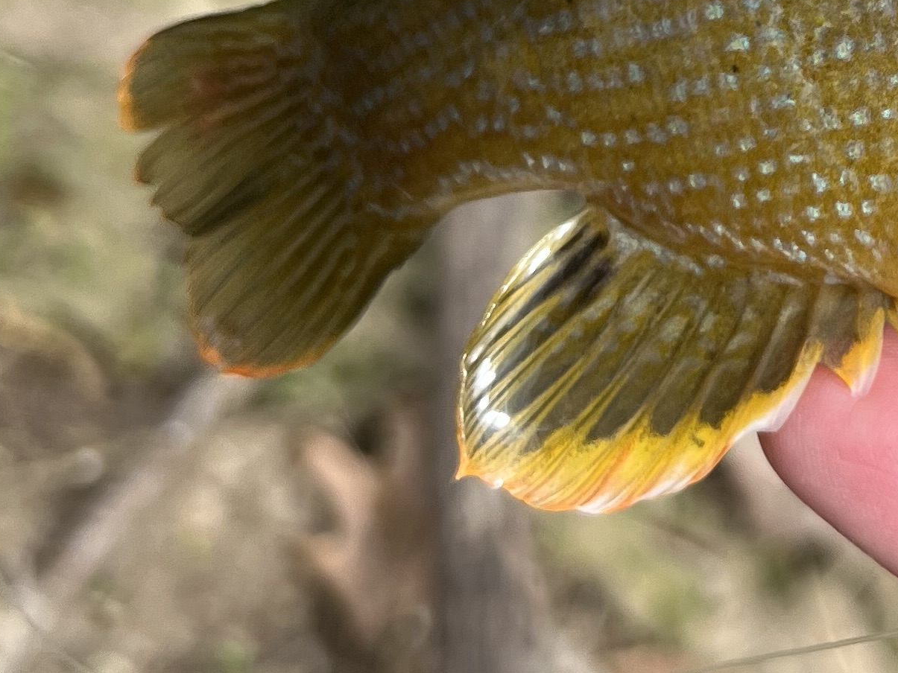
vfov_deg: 16.6
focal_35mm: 87
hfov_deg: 20.9
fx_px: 2257
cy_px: -22
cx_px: 1100
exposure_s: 1/1377
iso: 50
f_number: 1.5
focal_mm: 5.7
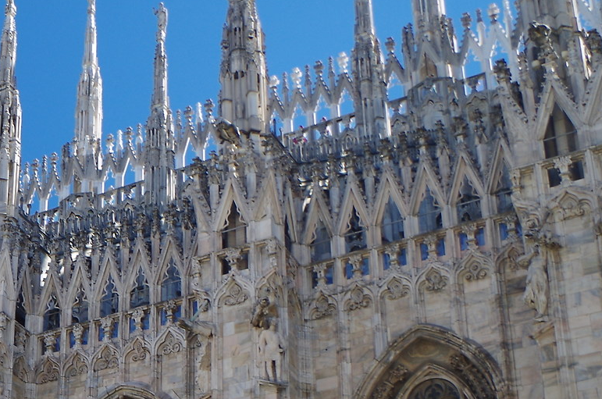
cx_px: -240
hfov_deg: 21.3
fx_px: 1402
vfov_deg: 15.9
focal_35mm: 84
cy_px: 396
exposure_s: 1/160
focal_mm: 18
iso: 100
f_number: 4
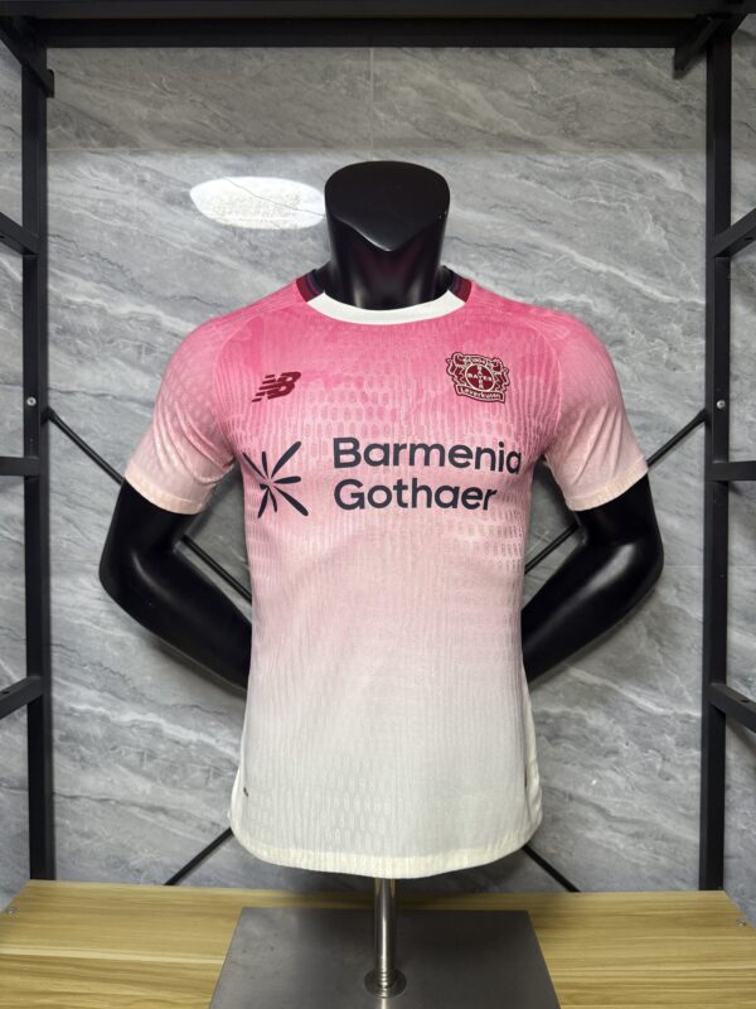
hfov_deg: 56.8
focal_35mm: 24
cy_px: 504
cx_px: 378
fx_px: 699
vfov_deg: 71.6
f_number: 1.78
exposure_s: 1/83
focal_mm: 6.76
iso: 200
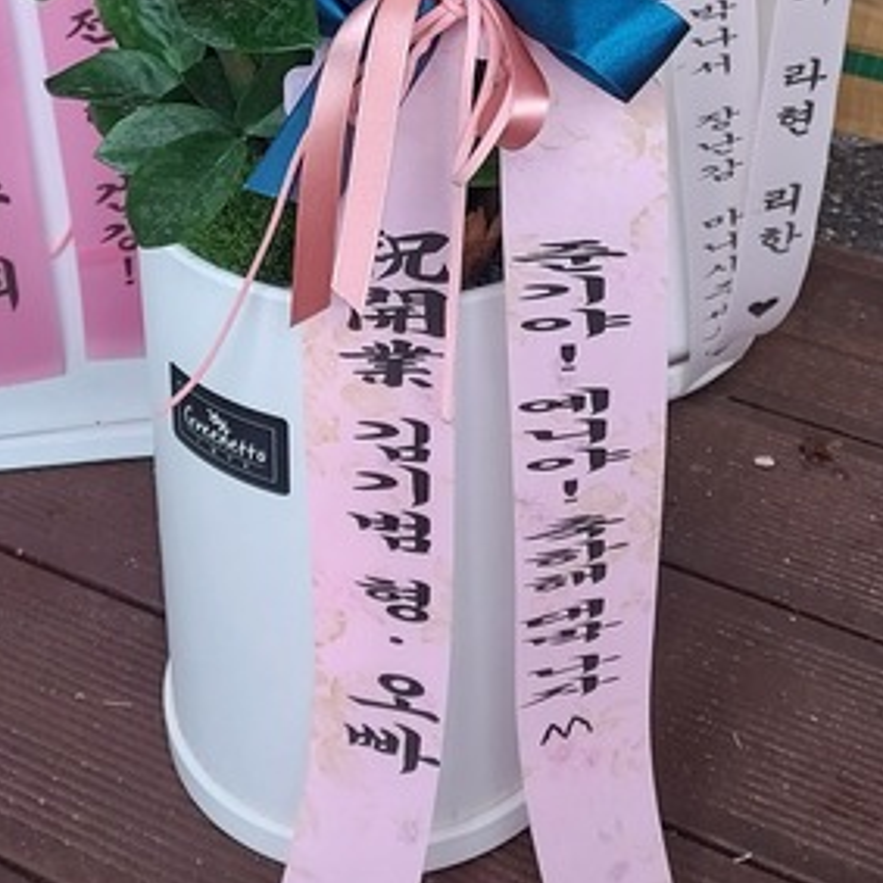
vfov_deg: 27.3
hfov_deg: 28.6
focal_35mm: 60
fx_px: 1732
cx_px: 502
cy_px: 47
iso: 64
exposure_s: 1/120
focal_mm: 4.6
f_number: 1.8
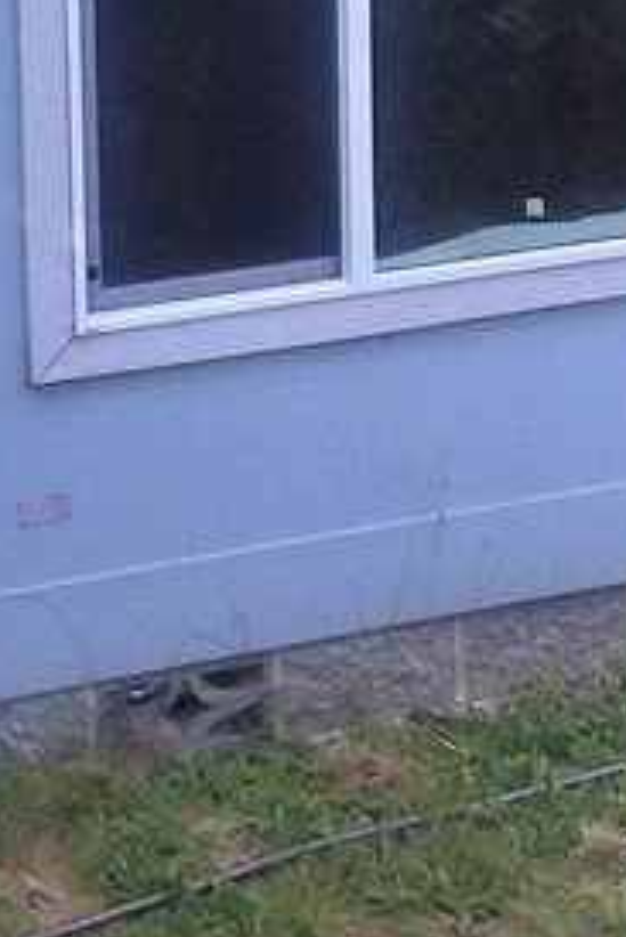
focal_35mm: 105
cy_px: -181
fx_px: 2735
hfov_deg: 12.7
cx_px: -147
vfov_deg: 18.5
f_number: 1.9
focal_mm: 2.91
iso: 64
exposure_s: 1/120
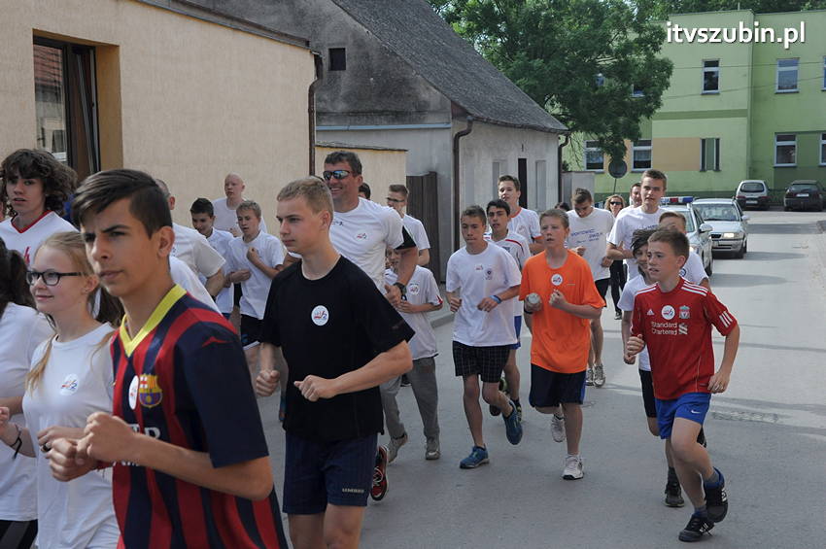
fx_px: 1444
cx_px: 413
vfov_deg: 21.5
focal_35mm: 63
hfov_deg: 31.9
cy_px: 274
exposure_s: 1/500
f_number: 13
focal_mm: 42
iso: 800
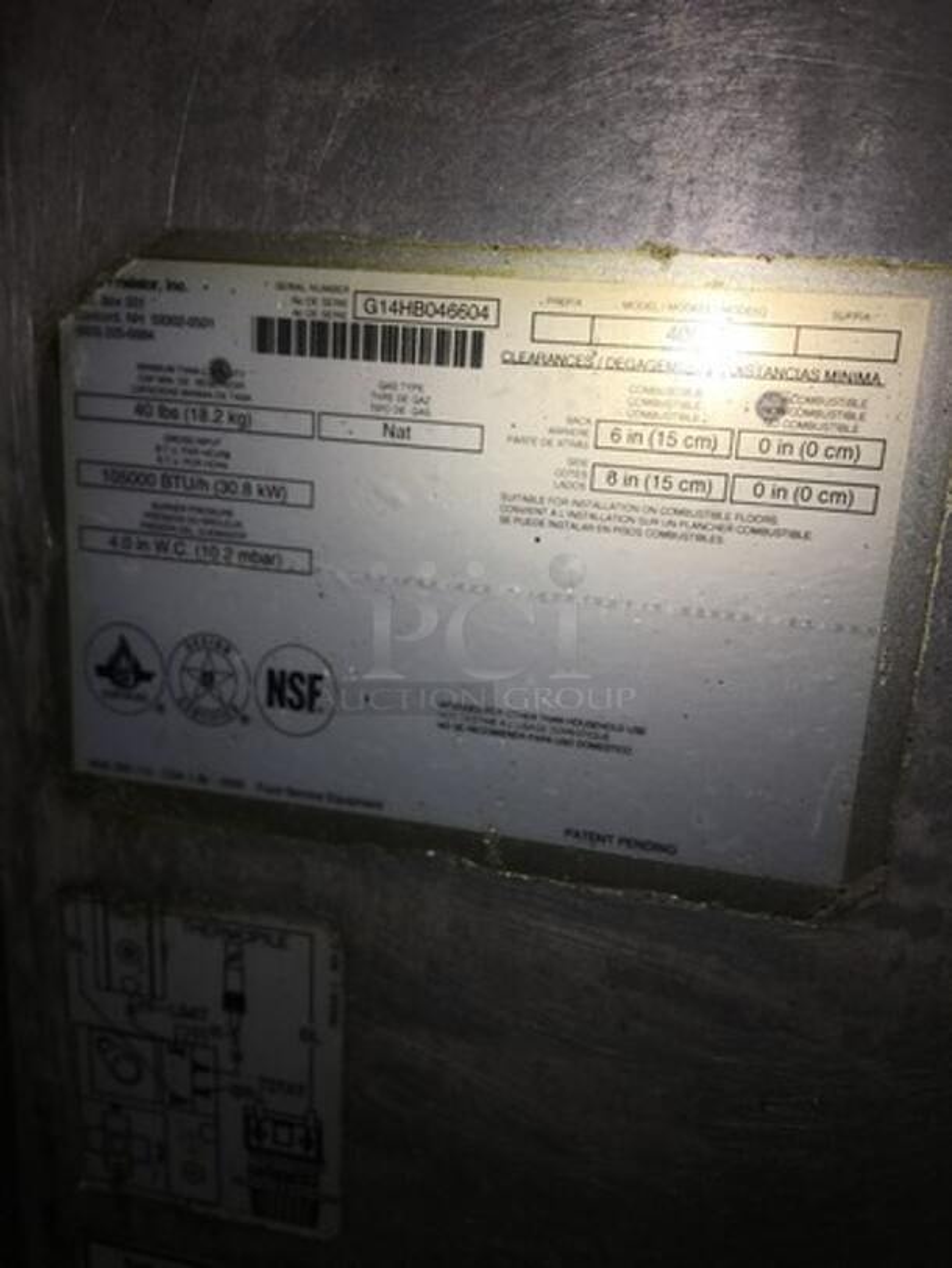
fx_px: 1063
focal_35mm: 29
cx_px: 476
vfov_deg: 61.7
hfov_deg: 48.2
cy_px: 634
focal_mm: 4.15
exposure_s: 1/320
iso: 25
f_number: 2.2
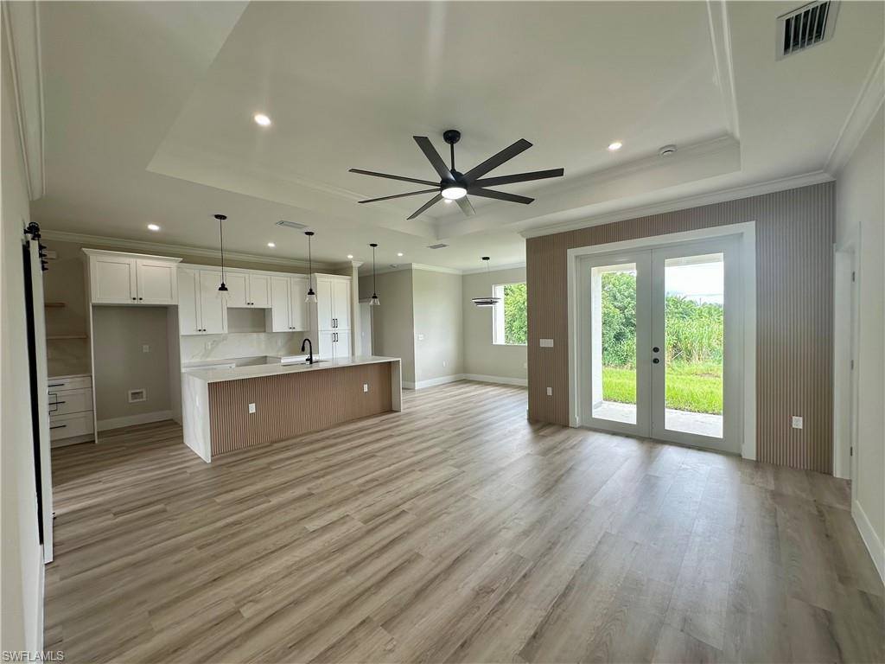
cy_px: 332
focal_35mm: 14
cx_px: 442
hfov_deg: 102.1
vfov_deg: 85.7
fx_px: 358
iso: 40
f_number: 2.2
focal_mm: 2.22
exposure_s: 1/133
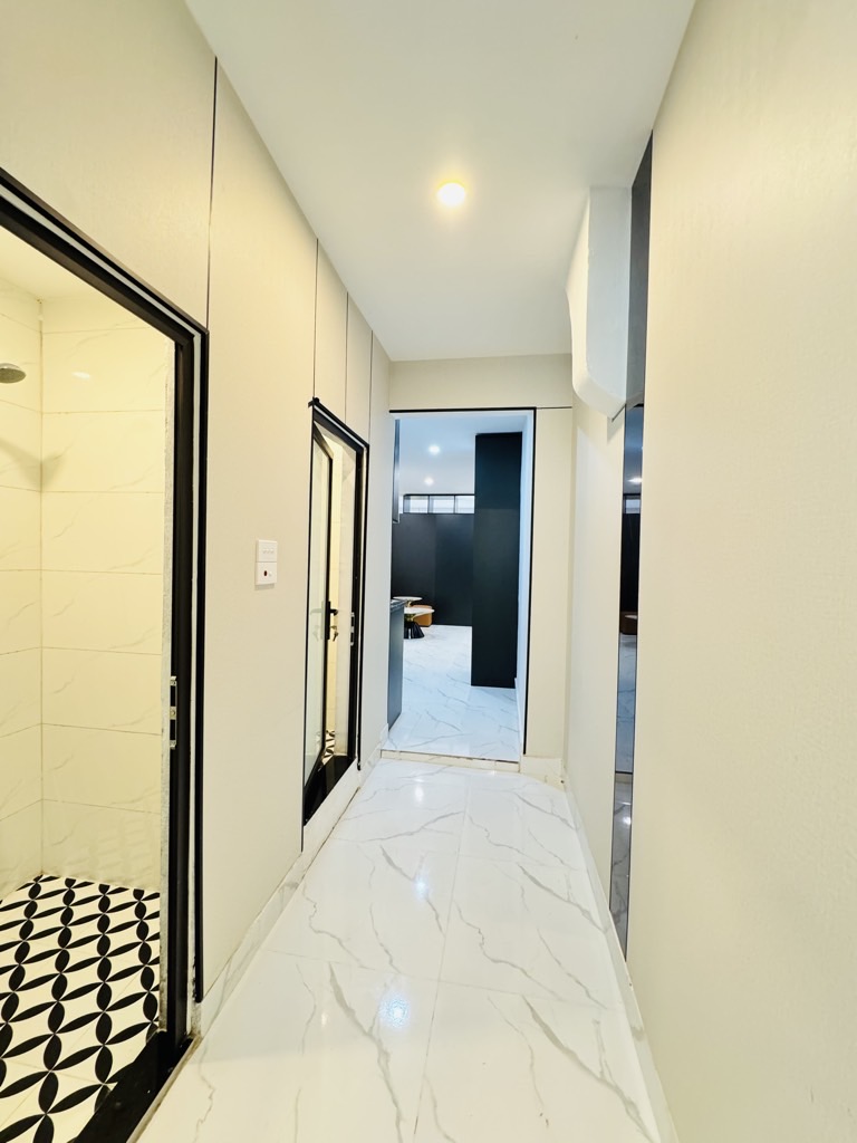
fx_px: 462
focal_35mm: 14
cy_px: 572
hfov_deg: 85.7
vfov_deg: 102.1
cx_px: 428
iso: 400
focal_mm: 2.22
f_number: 2.2
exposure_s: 1/50
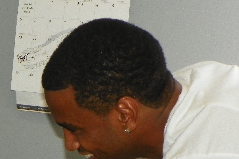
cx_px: 1
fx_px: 1089
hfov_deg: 12.4
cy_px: 184
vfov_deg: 8.3
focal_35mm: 164
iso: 200
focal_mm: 11
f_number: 3.5
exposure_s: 1/160
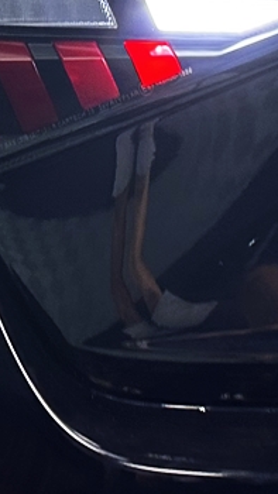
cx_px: 45
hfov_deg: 10.8
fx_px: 1467
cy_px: 91
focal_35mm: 112
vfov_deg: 18.9
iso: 160
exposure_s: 1/100
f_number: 1.78
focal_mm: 6.86
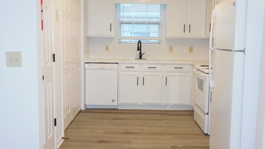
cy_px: 72
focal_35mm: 40
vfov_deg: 29.7
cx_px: 131
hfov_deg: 50.5
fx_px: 281
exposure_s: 1/30
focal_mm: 6.3
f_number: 3.5
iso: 200
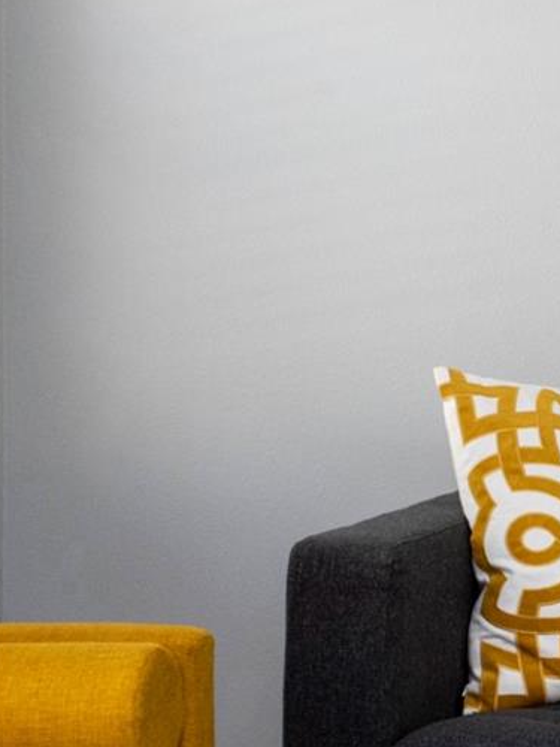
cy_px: 350
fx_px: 2653
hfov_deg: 10.8
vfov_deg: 16.0
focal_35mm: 123
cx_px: 1186
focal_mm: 40
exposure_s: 1/8
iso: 1000
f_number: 14
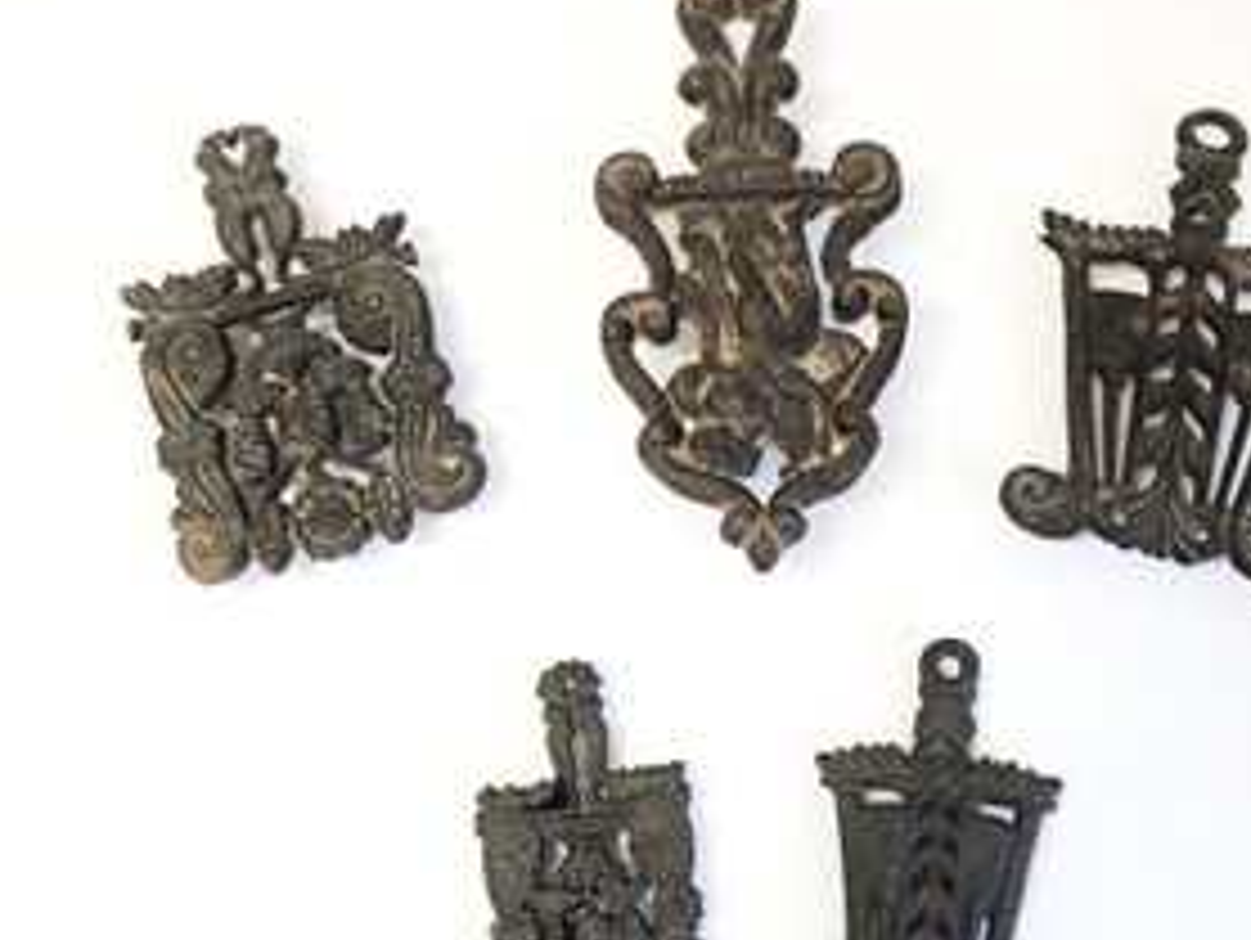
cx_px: 756
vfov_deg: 44.2
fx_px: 1157
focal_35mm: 32
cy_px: 515
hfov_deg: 56.3
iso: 160
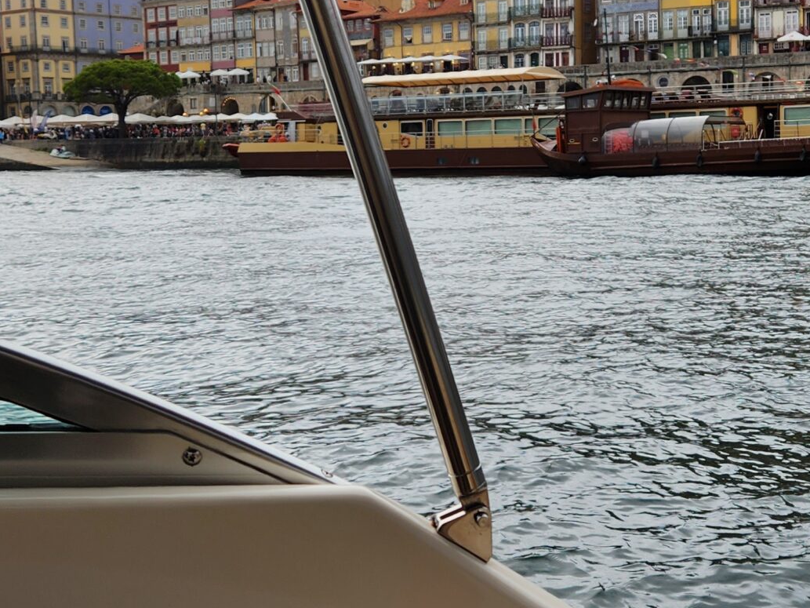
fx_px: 1334
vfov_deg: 25.5
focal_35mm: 57
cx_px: 501
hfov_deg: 33.6
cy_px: 194
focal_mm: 5.4
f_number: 1.8
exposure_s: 1/681
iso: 20
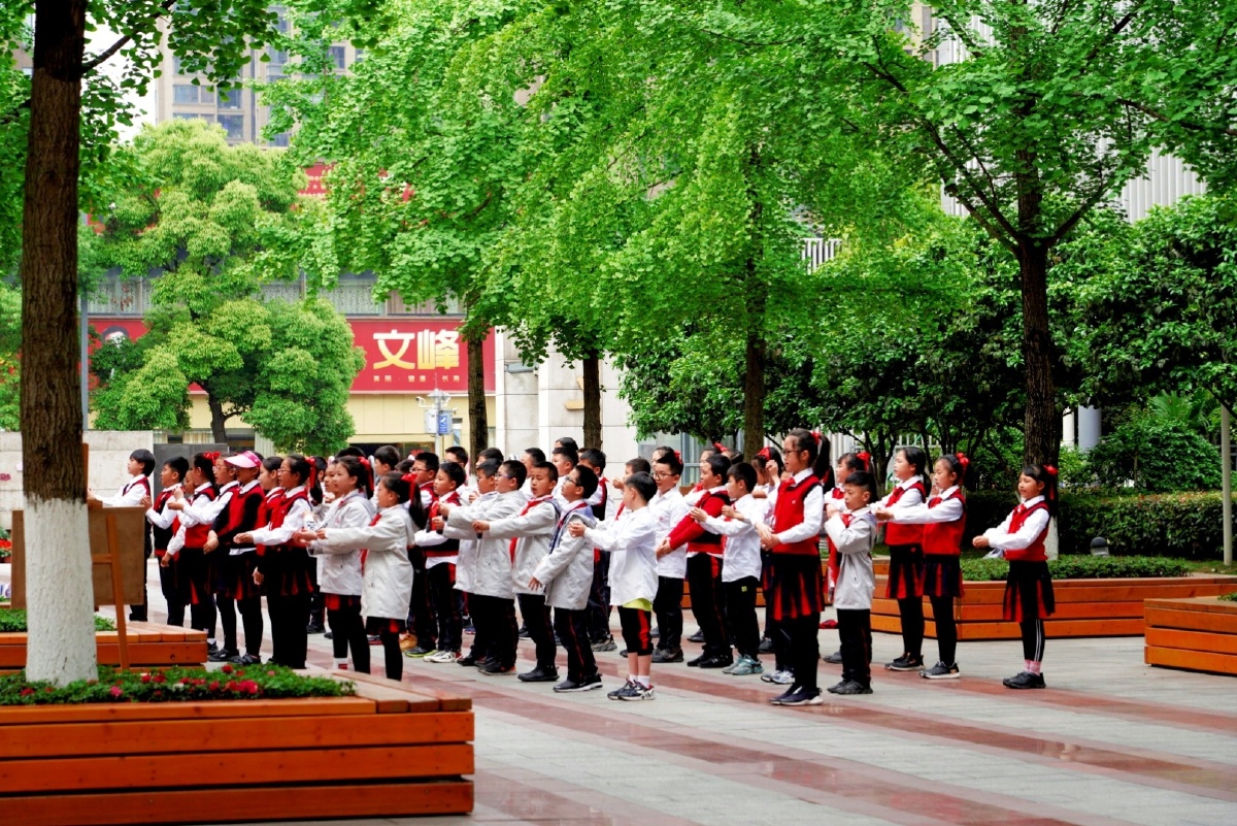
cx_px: 618
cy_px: 413
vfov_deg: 13.1
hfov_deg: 19.4
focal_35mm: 105
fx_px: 3609
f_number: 6.3
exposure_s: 1/160
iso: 160
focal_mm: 105
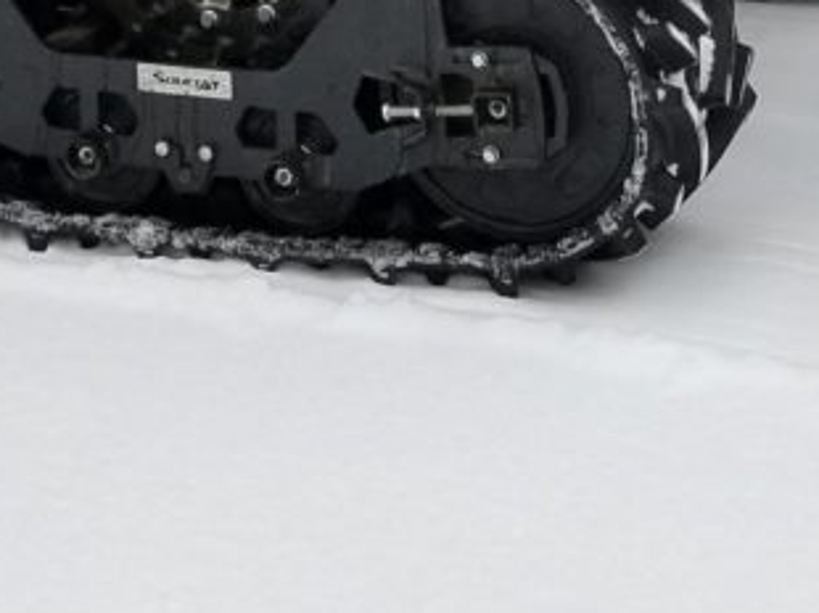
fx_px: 3050
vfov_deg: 10.4
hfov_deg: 15.3
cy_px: -666
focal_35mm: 129
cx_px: 301
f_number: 1.7
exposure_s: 1/60
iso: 80
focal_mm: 4.3
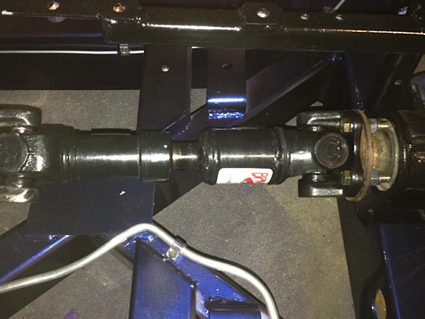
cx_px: 194
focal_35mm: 36
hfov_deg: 51.3
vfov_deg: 39.6
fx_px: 442
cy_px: 167
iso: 250
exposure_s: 1/16
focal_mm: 4.13
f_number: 2.4
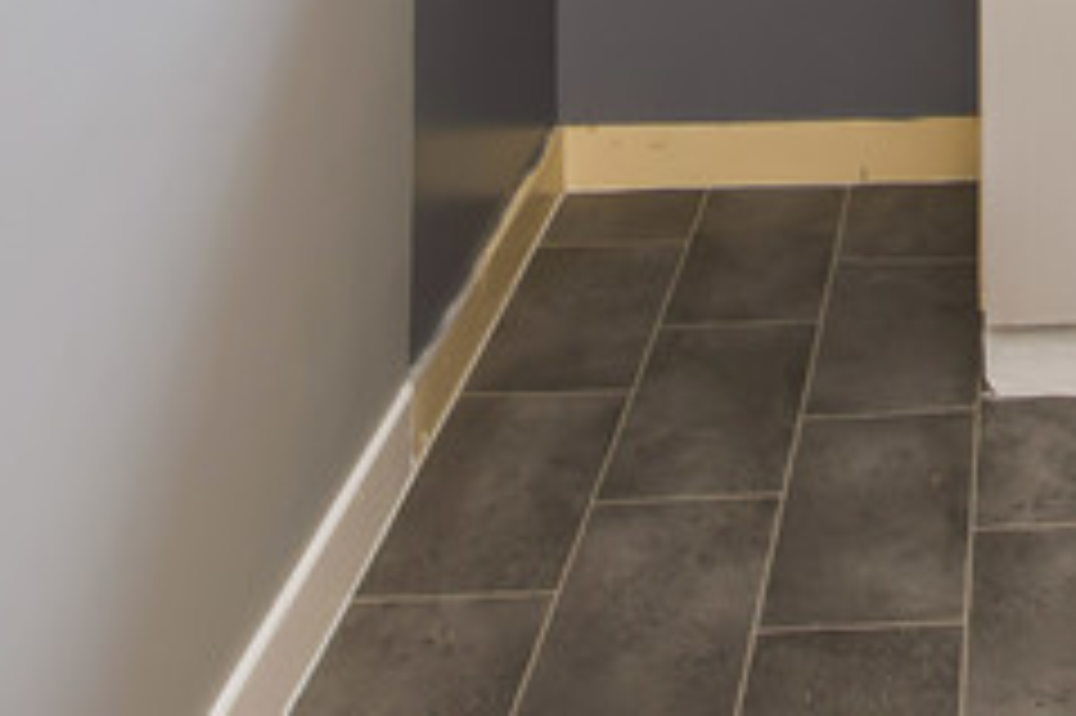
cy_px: -734
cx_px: 1144
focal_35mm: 60
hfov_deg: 30.4
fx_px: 1792
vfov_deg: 16.7
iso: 320
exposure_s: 1/80
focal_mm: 14
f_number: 9
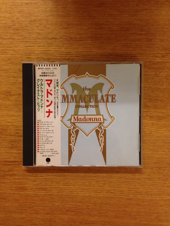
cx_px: 85
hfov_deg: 42.9
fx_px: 216
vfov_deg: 55.4
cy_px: 113
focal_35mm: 33
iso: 200
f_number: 2.4
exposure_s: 1/20
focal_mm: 4.12
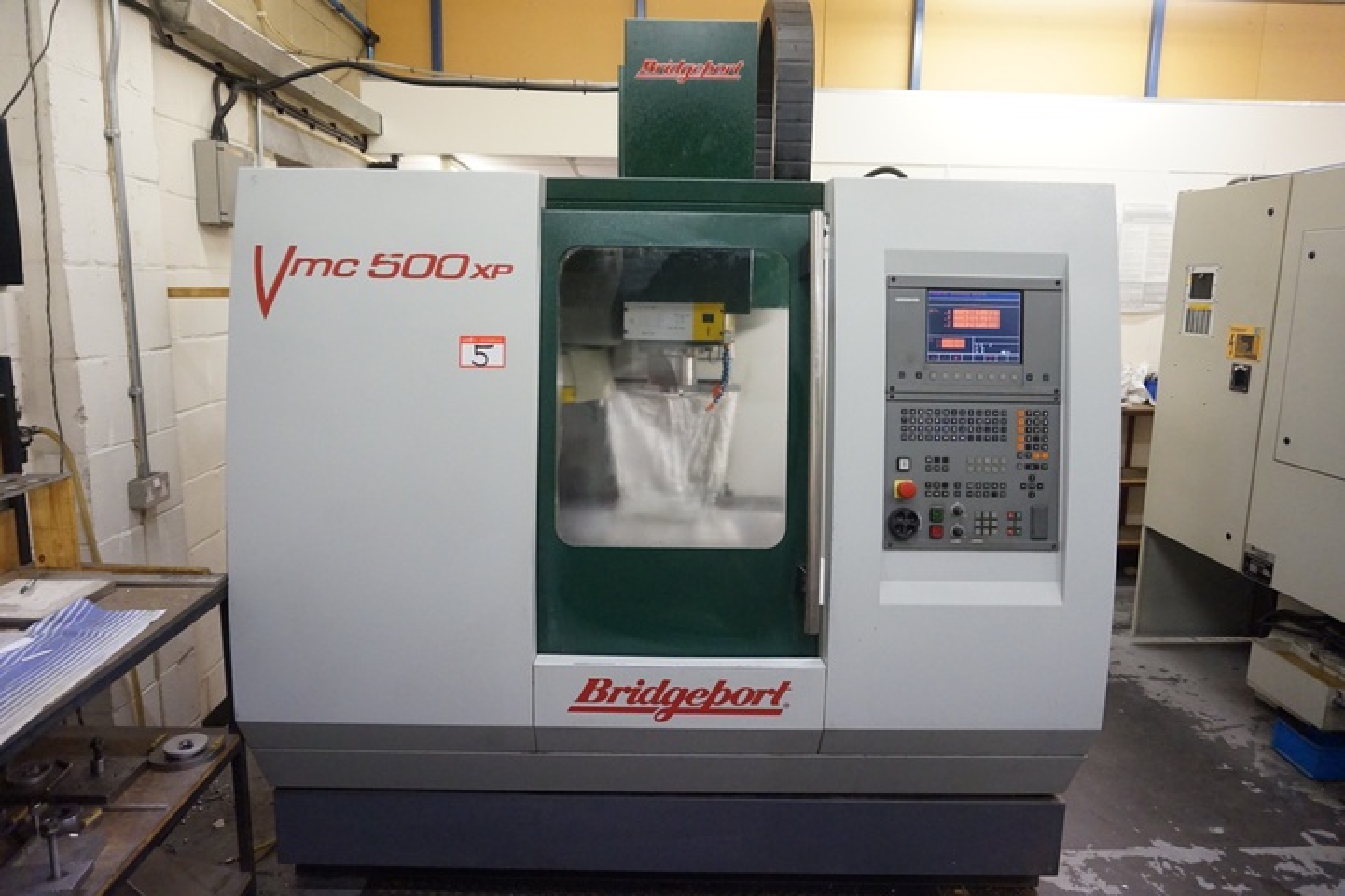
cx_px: 672
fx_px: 896
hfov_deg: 73.8
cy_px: 448
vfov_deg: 53.1
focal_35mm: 24
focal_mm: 16
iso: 2500
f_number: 3.5
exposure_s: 1/160
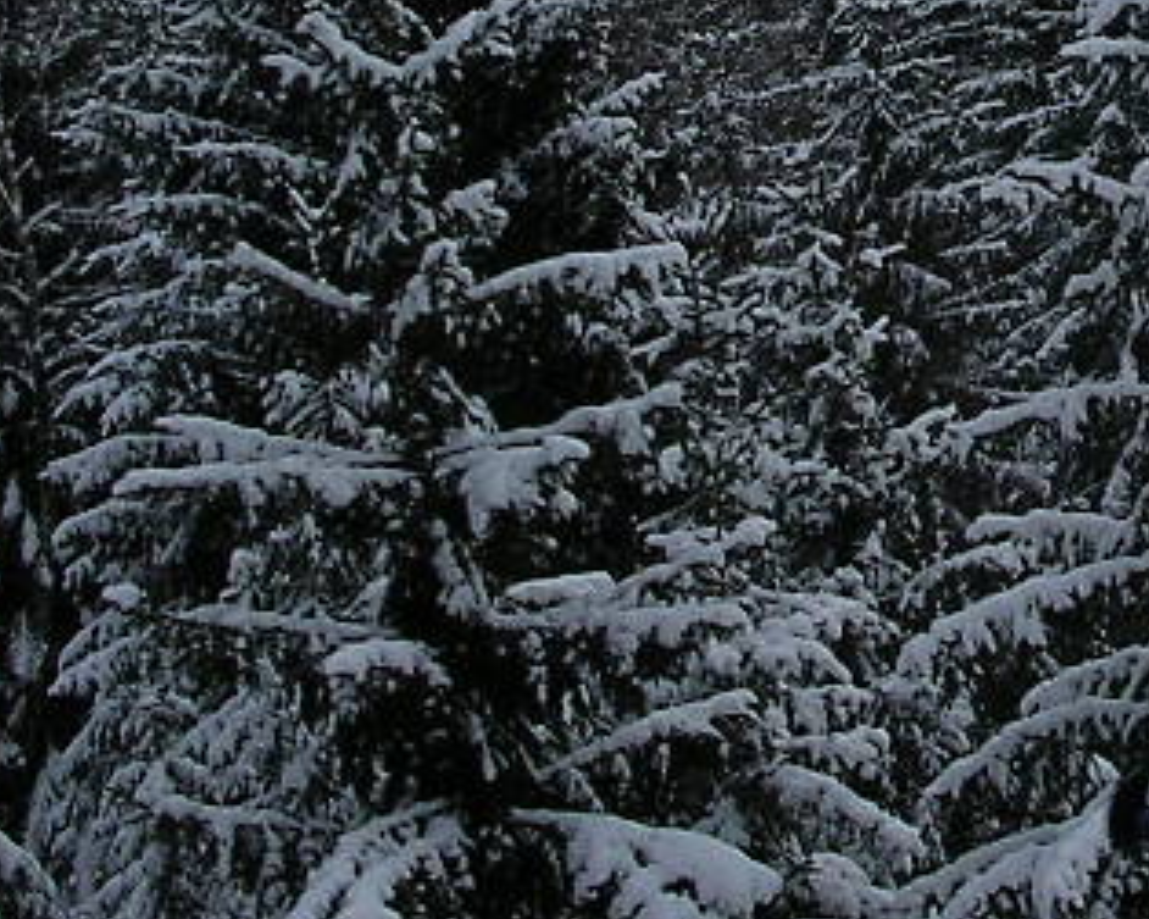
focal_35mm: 121
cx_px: 1350
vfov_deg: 12.4
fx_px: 4113
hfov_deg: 15.4
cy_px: -194
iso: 100
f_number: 5.6
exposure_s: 1/174
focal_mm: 5.8
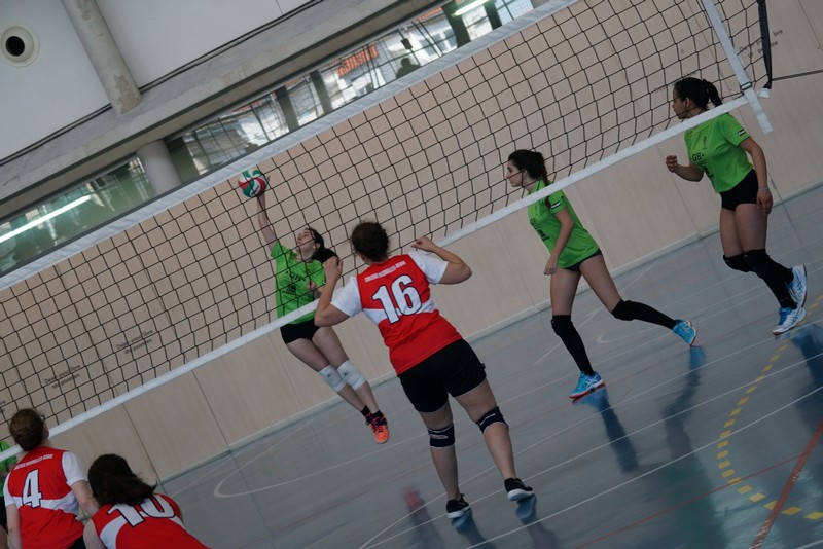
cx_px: 412
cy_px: 274
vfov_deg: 12.5
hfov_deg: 18.7
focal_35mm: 110
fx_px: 2504
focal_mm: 73
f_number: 4.5
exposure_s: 1/250
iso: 1000
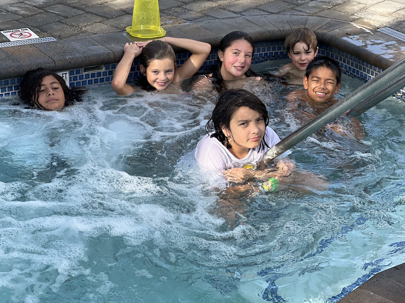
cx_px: 212
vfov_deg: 17.2
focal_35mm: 86
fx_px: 1006
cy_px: 139
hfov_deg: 22.8
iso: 20
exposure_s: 1/153
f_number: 2.8
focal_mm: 9
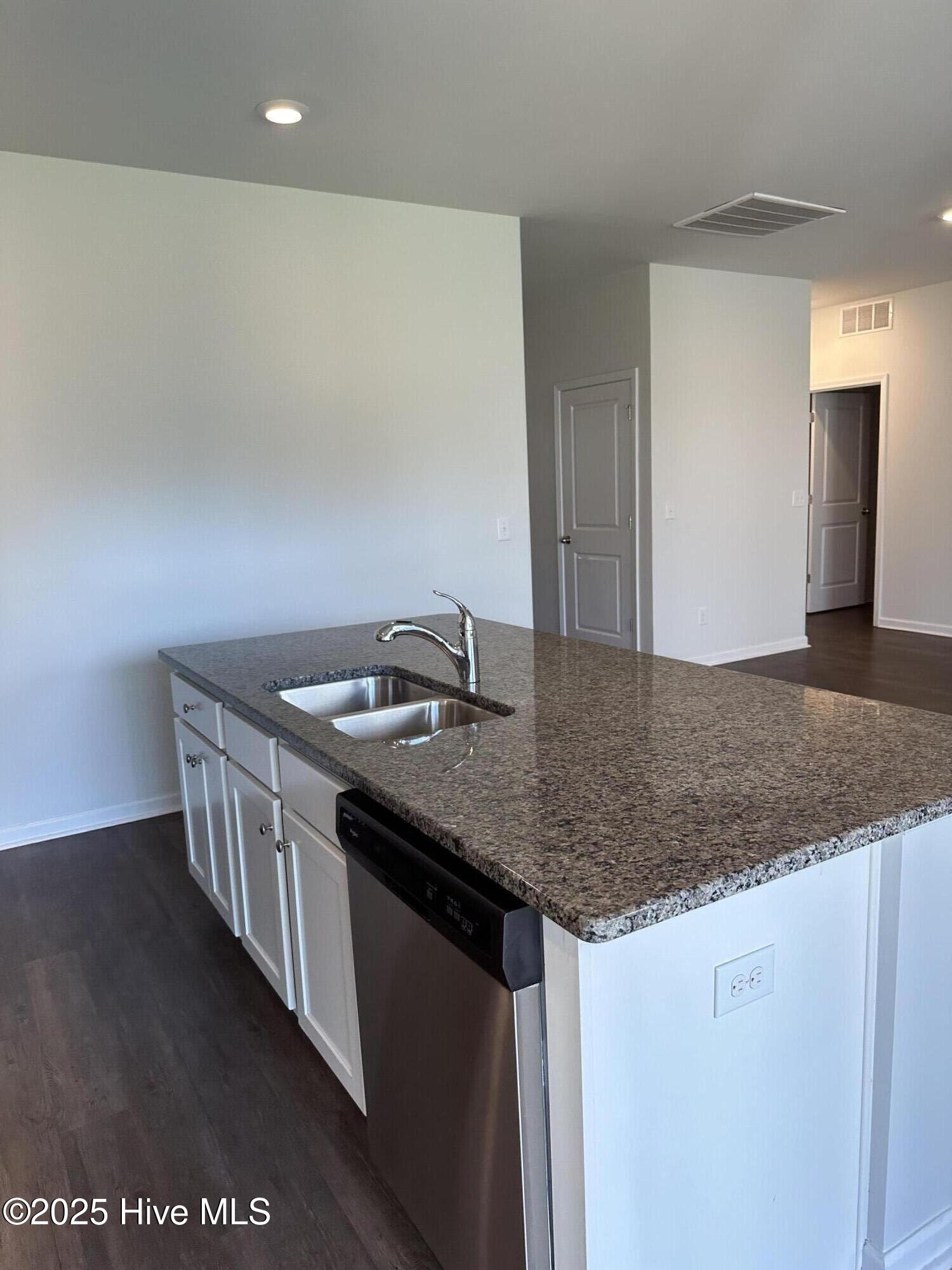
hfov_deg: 56.8
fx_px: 880
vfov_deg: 71.6
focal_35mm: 24
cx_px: 476
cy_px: 635
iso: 80
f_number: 1.78
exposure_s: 1/120
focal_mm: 6.86
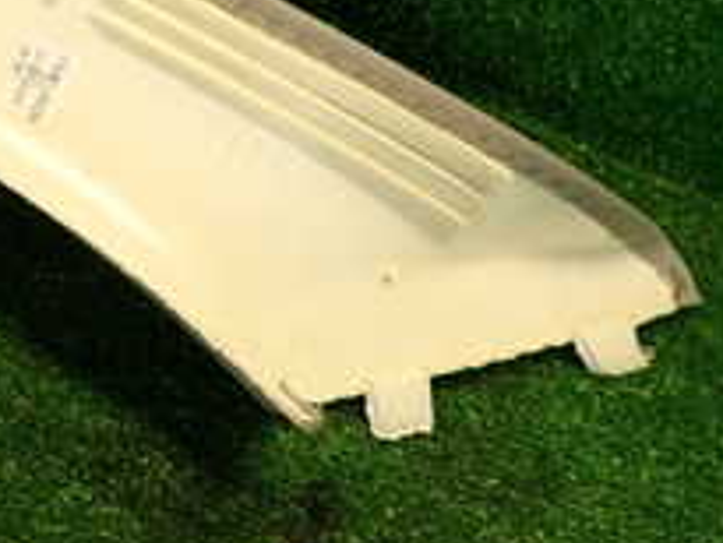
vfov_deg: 19.5
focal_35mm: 73
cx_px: -205
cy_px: -25
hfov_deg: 23.7
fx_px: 1526
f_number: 2
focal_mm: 4.5
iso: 200
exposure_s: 1/50
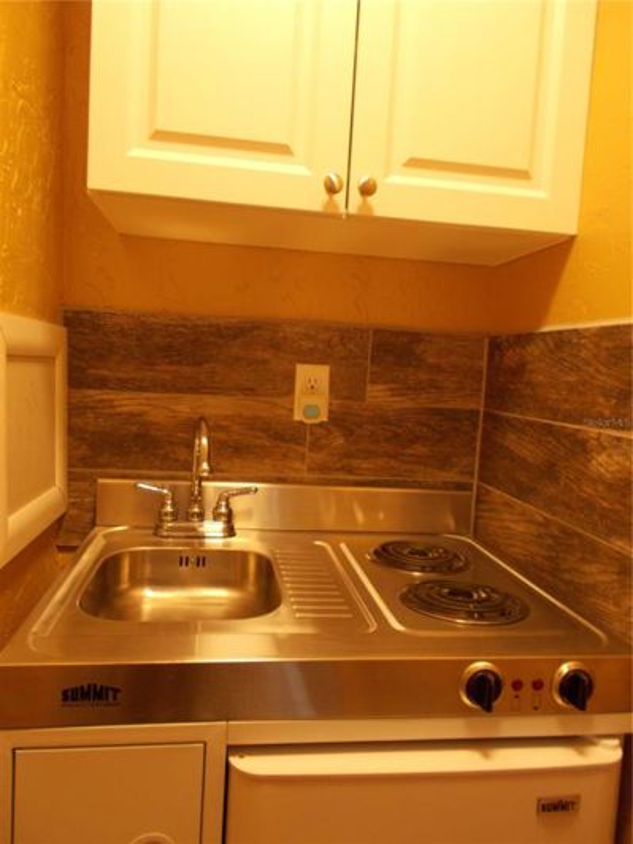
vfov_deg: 67.3
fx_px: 634
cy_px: 422
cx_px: 316
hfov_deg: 53.1
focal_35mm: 26
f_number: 3.2
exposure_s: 1/25
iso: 200
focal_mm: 4.6
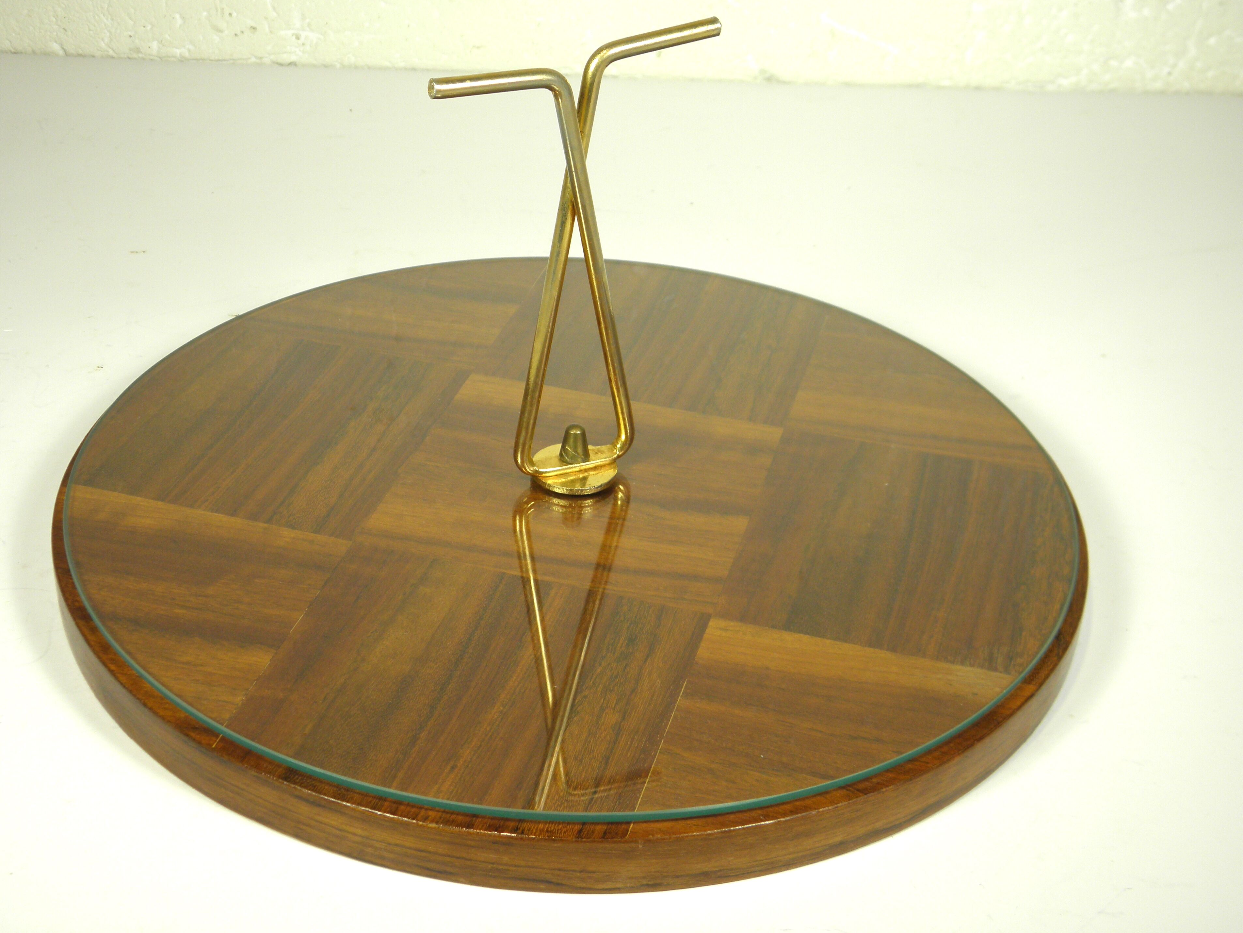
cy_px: 458
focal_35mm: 49
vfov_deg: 29.7
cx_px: 595
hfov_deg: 38.9
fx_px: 1760
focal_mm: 8.6
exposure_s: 1/50
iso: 100
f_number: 3.9
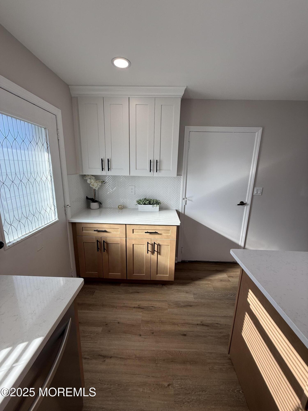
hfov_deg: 85.7
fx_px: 166
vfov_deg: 102.1
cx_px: 154
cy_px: 206
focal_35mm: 14
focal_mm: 2.22
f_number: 2.2
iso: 50
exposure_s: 1/186
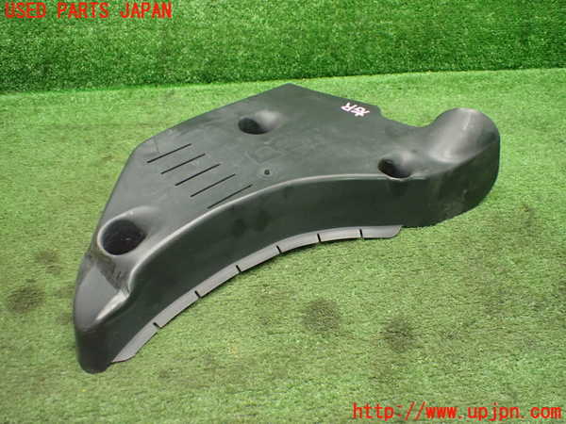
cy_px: 212
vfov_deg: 46.8
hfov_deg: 60.0
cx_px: 283
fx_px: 491
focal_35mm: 30
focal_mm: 5.4
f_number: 2.3
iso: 800
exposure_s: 1/100
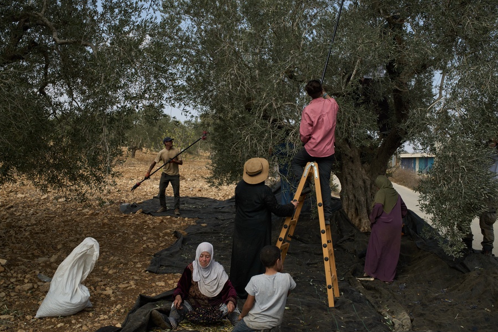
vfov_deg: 33.4
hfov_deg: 48.4
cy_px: 167
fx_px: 553
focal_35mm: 40
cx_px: 248
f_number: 7.1
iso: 500
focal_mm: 35
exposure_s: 1/1000
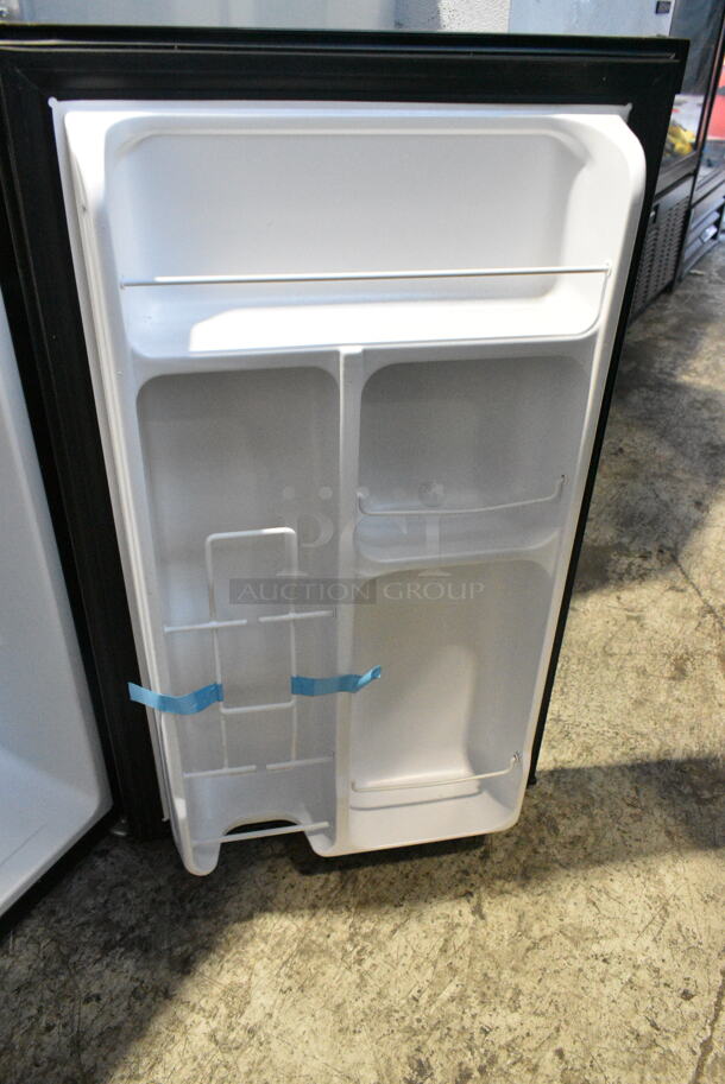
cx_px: 362
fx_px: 814
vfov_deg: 67.3
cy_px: 542
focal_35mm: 27
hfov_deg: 48.0
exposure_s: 1/200
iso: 6400
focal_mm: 18
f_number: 7.1
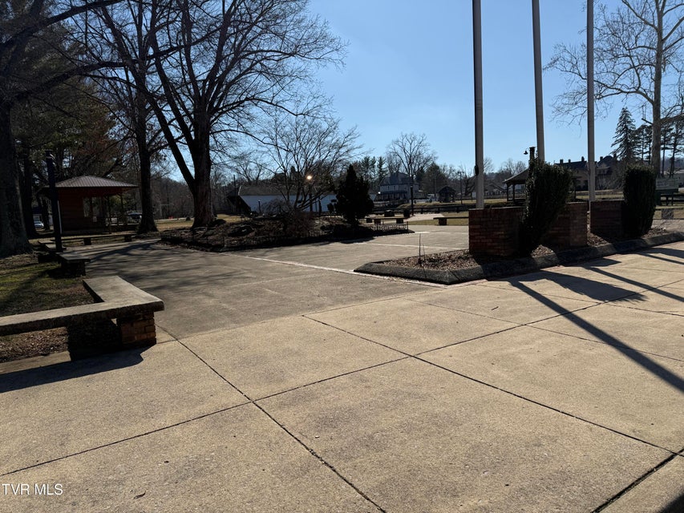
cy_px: 256
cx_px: 342
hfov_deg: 71.6
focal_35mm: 24
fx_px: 474
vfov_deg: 56.8
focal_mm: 6.76
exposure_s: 1/8130
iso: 80
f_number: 1.78
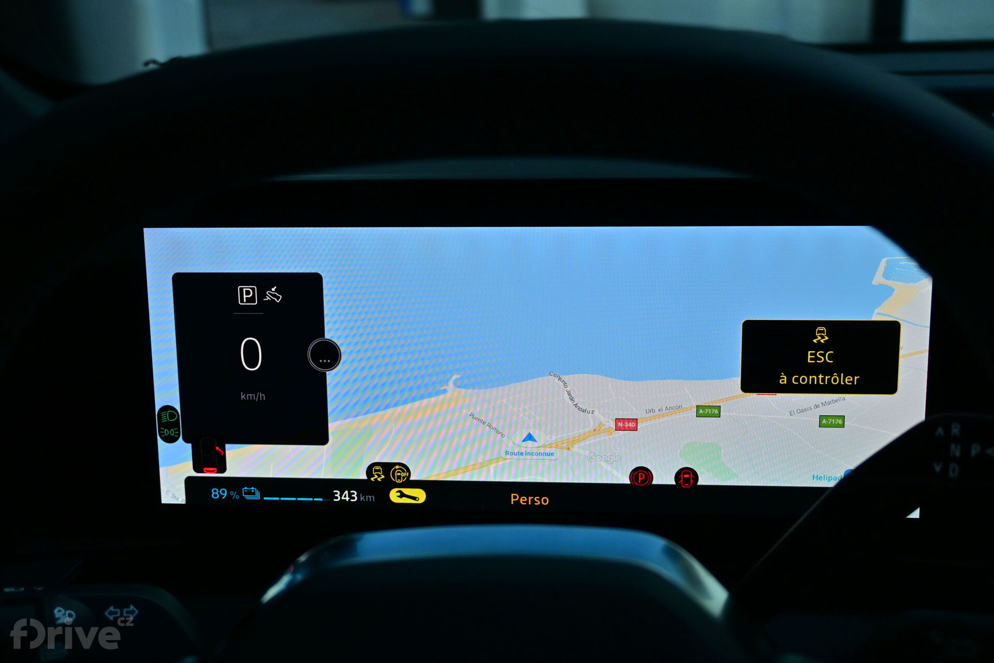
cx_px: 497
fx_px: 1139
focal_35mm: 41
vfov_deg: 32.4
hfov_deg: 47.2
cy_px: 332
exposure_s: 1/800
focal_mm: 27.5
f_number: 4.5
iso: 640
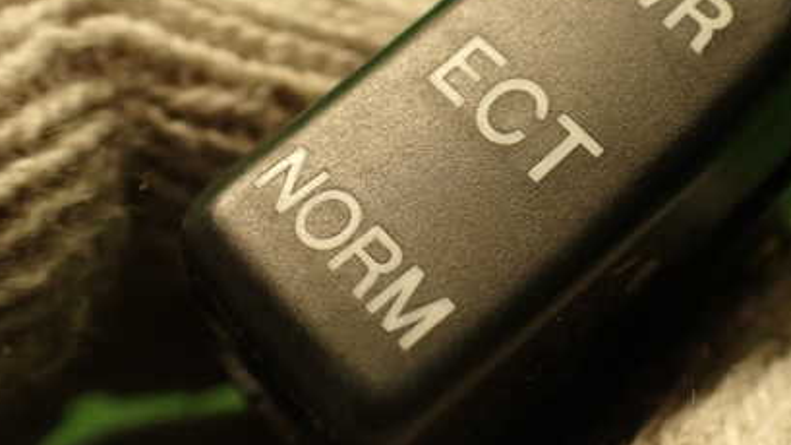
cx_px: 549
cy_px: 143
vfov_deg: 24.8
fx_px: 1007
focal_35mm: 48
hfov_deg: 42.1
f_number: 2.3
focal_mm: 5.4
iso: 250
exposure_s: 1/30
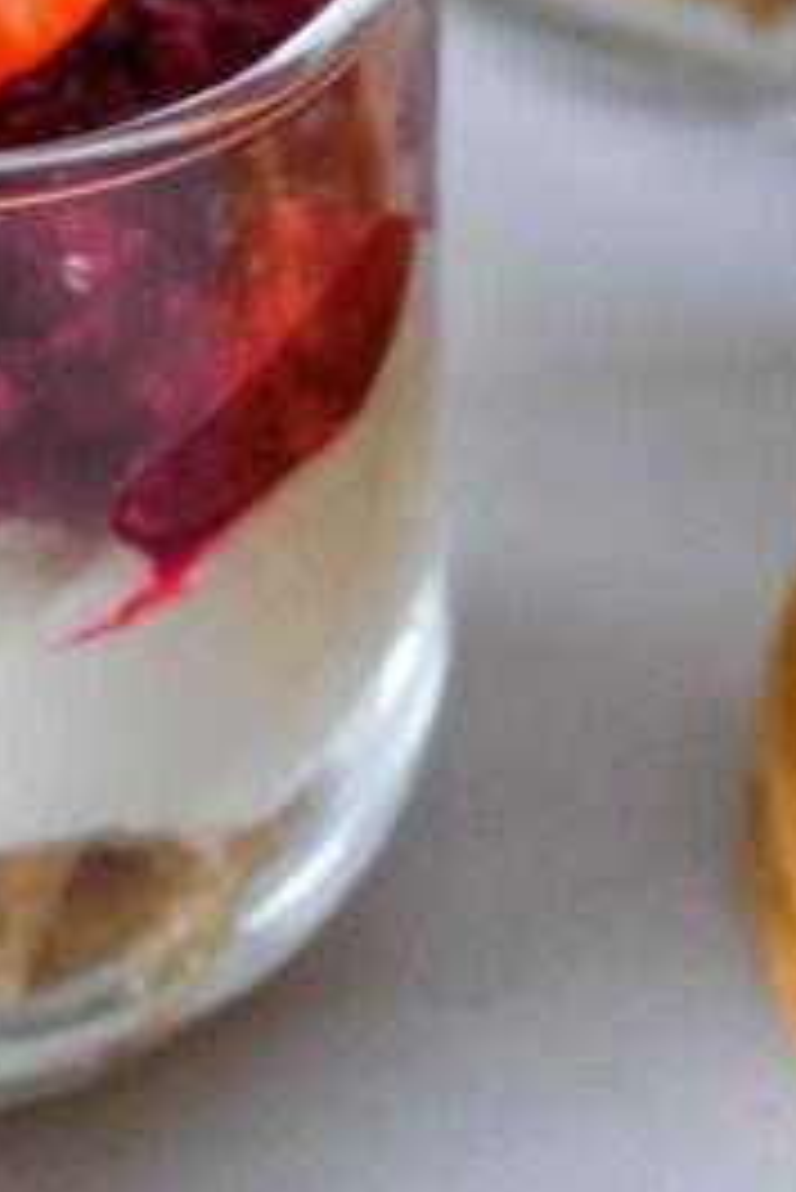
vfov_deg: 7.9
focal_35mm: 259
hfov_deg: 5.3
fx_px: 8578
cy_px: -166
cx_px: -83
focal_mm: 44.4
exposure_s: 1/35
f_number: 4
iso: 800
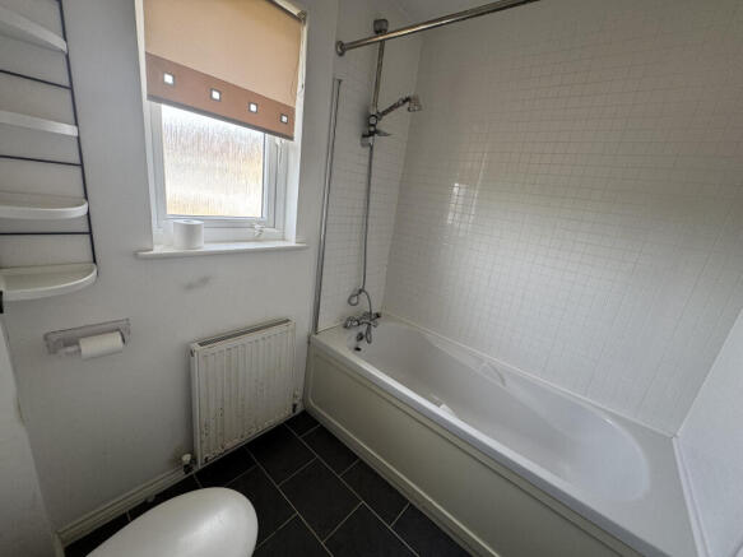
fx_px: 300
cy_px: 278
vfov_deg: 85.7
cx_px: 372
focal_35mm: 14
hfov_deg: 102.1
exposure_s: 1/99
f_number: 2.2
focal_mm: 2.22
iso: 100
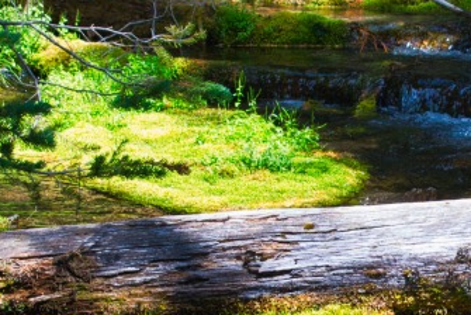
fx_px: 3234
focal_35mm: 247
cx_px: 482
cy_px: 282
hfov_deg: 8.3
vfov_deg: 5.6
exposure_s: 1/160
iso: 400
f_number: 9
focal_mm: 46
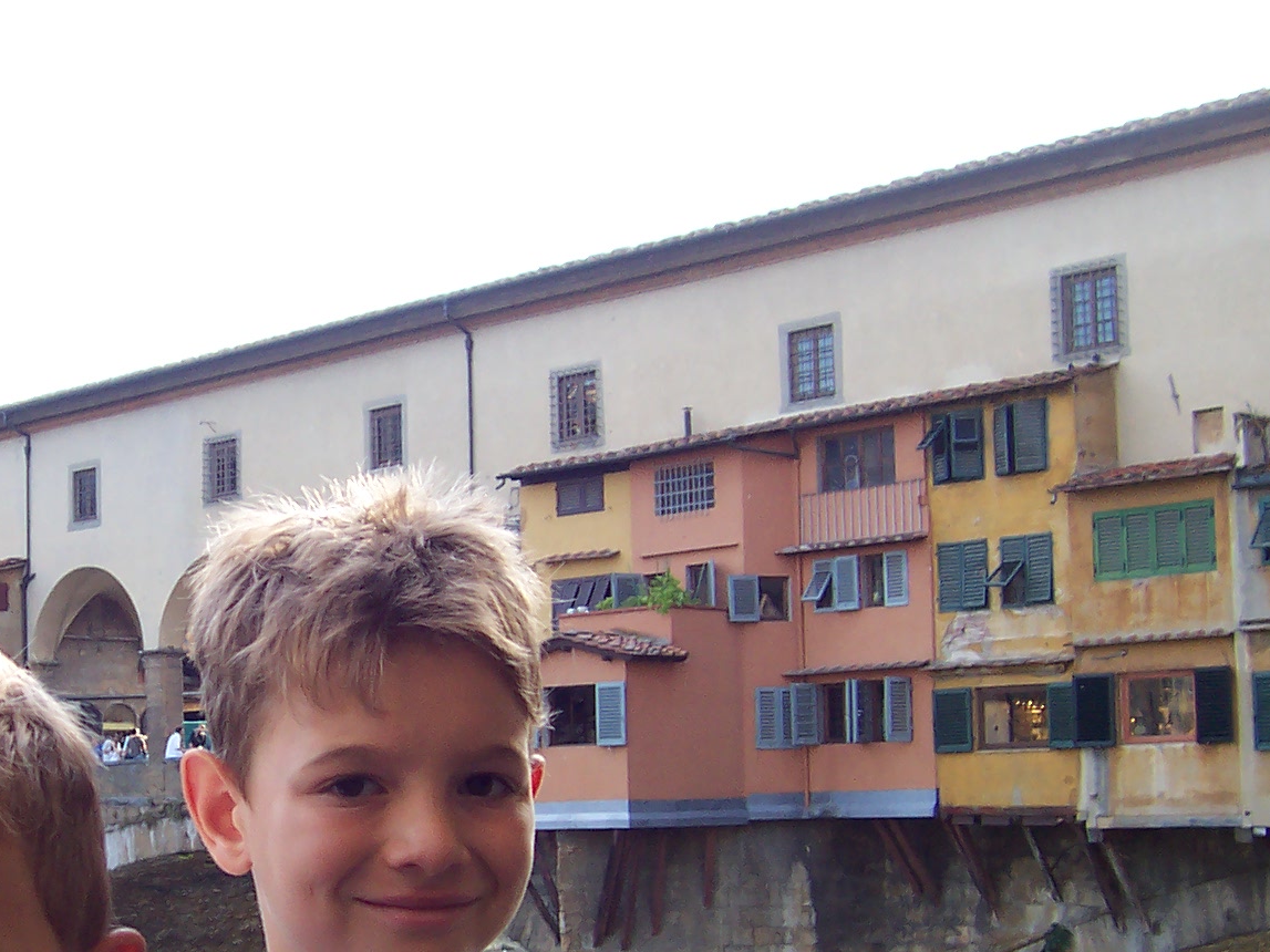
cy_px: 653
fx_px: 2274
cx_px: 215
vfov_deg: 23.5
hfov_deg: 30.3
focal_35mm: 62
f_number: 2.8
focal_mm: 5.6
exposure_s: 1/250
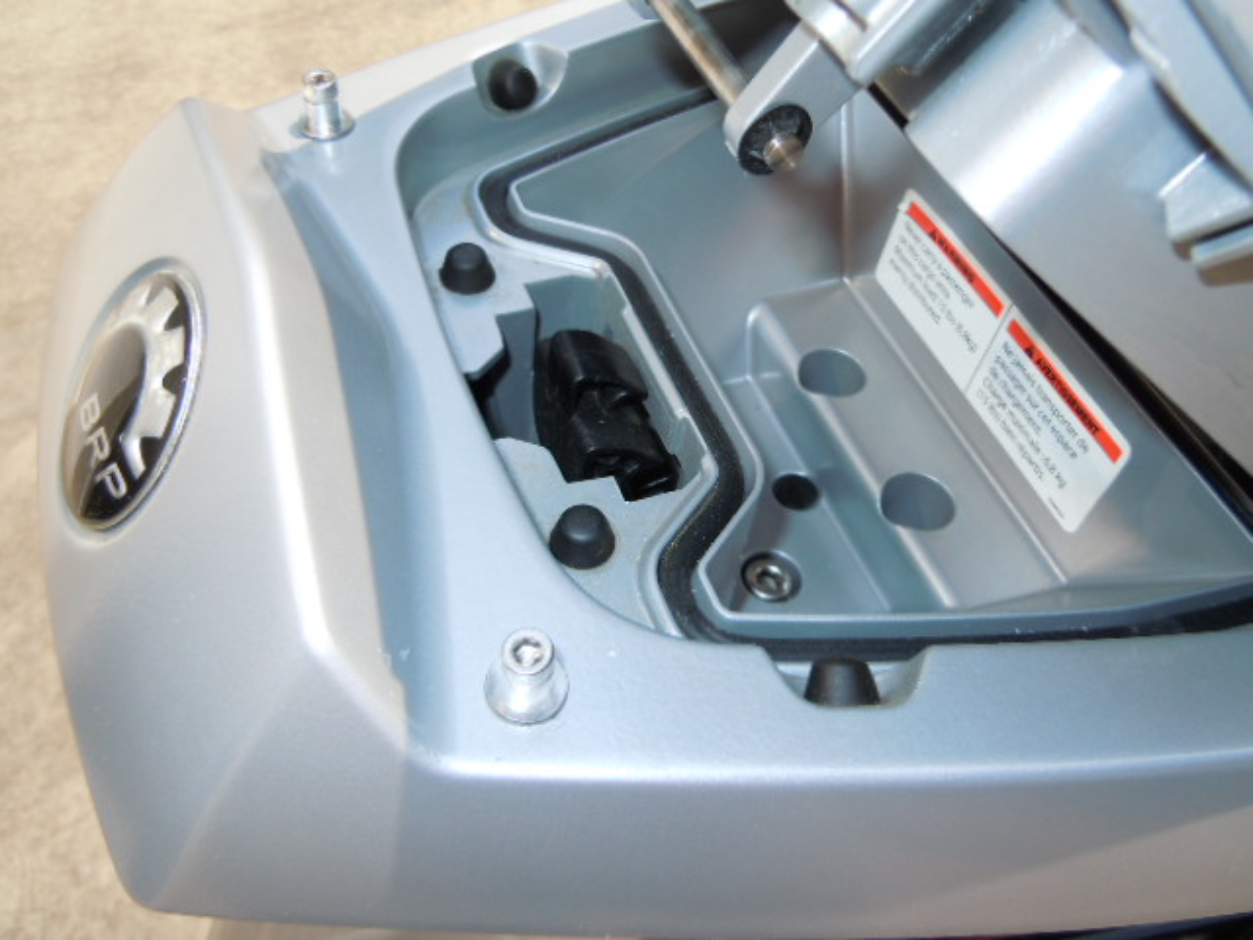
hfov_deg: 60.0
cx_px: 626
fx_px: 1086
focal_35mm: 30
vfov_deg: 46.8
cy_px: 470
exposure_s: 1/640
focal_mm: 5.4
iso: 100
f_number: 3.5
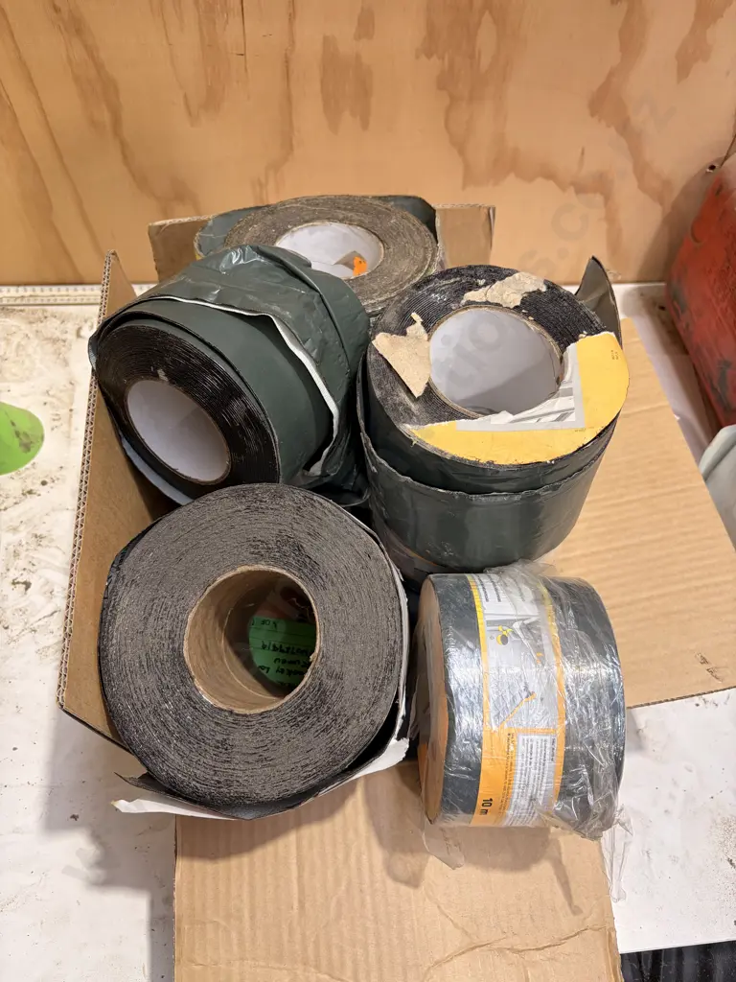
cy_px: 491
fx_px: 737
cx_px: 368
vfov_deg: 67.3
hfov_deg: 53.1
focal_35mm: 26
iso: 100
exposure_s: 1/100
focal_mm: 5.96
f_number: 1.6
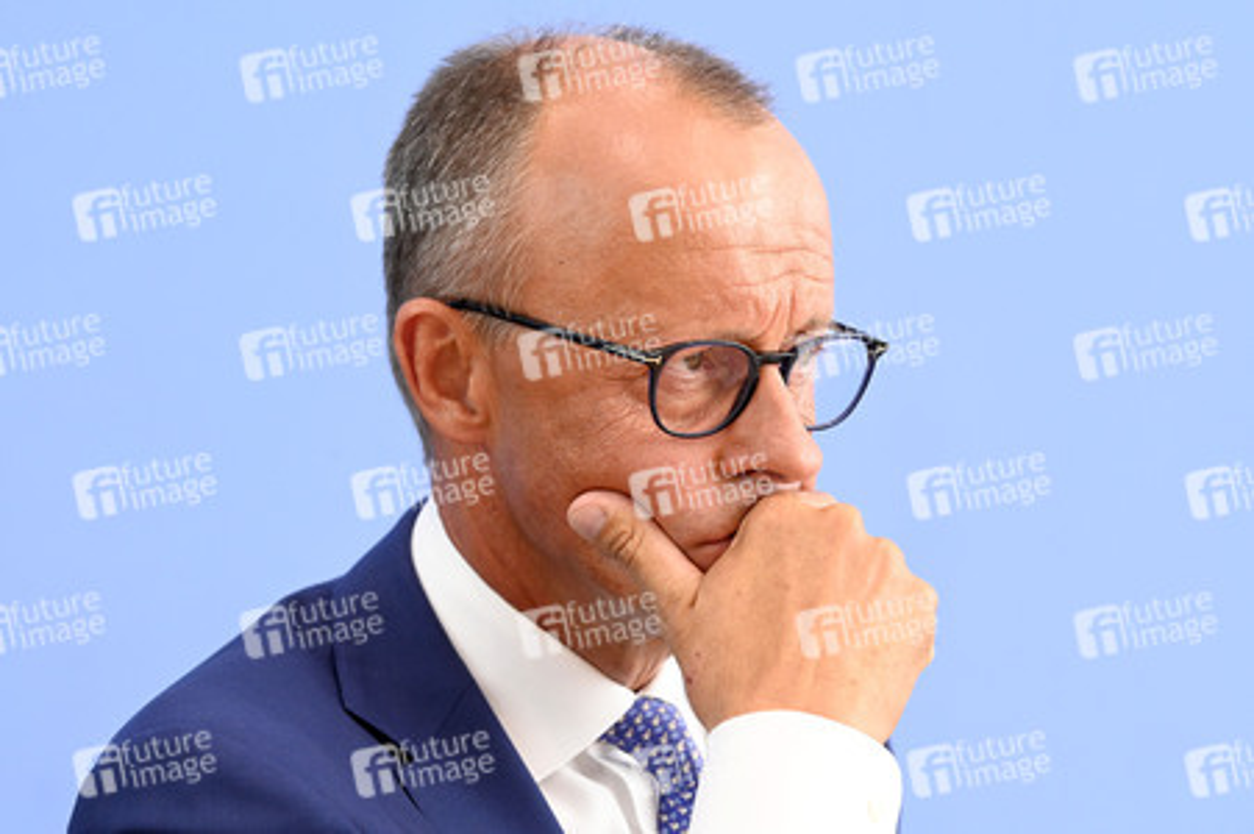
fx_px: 6439
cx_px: 627
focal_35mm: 185
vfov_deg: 7.4
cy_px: 417
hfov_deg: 11.1
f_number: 6.3
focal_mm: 185
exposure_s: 1/500
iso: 3200
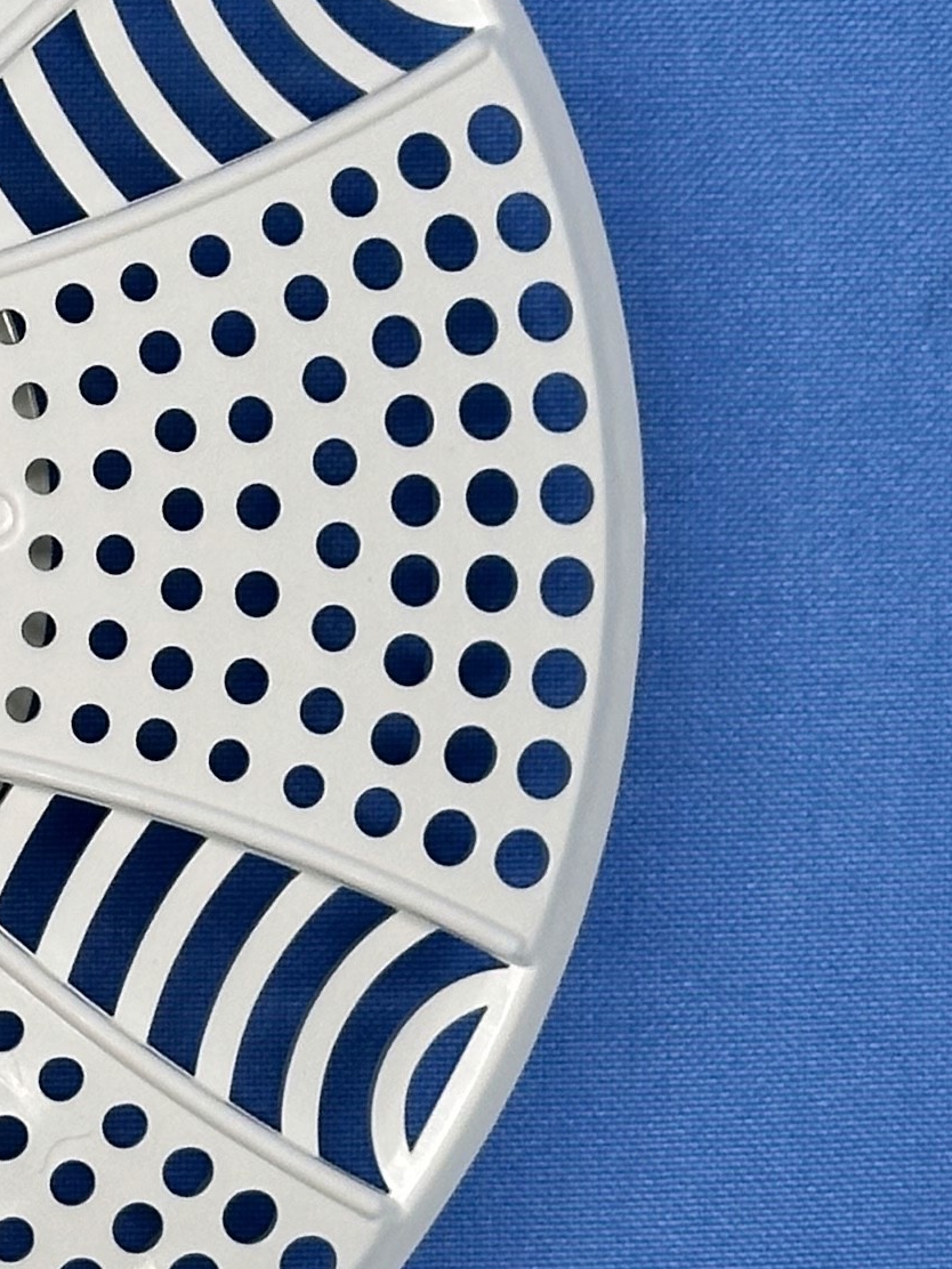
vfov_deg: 11.4
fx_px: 6380
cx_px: -543
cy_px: 549
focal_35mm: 174
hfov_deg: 8.3
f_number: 1.78
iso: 64
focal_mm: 6.86
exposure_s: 1/323
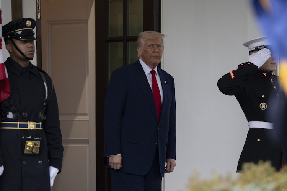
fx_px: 1969
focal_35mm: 247
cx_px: 144
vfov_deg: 5.6
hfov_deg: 8.3
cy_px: 96
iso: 500
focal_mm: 165
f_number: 2.8
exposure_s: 1/320
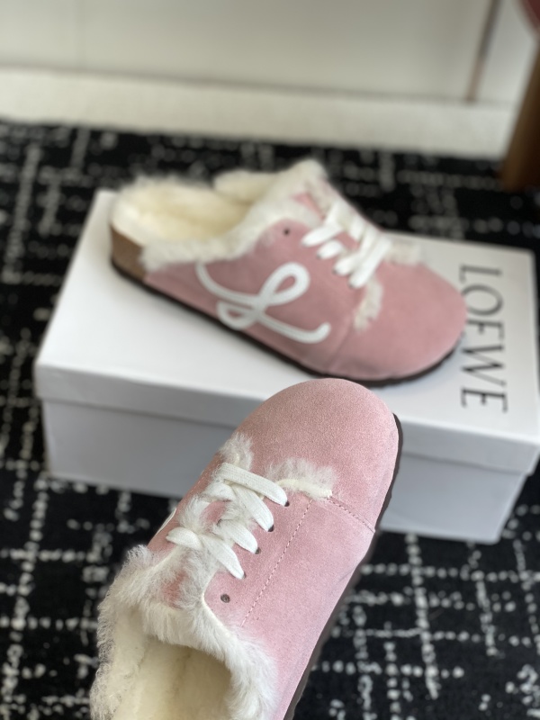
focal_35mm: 52
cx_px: 270
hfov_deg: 28.0
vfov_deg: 36.8
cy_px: 360
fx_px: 1082
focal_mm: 6
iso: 20
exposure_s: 1/153
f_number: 2
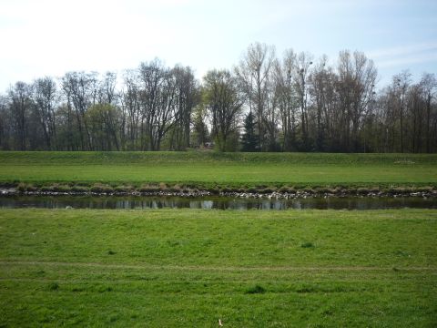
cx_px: 218
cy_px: 164
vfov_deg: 44.2
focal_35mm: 32
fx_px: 404
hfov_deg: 56.8
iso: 100
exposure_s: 1/400
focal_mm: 5.2
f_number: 4.5
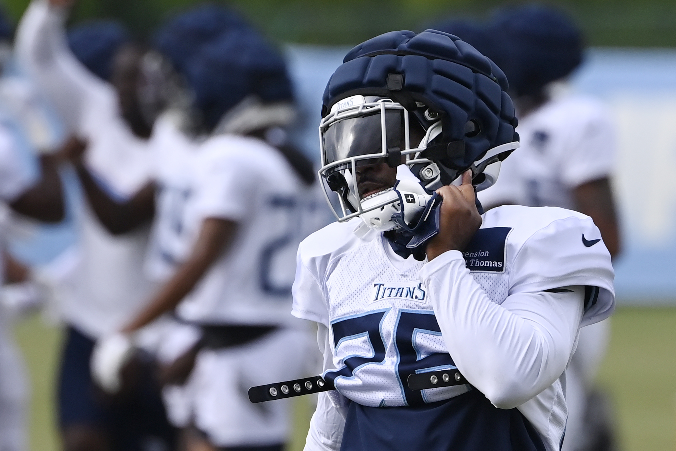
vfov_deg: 2.5
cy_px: 262
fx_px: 10214
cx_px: 217
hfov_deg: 3.8
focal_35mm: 544
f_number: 5.6
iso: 1600
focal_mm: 400
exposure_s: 1/6400
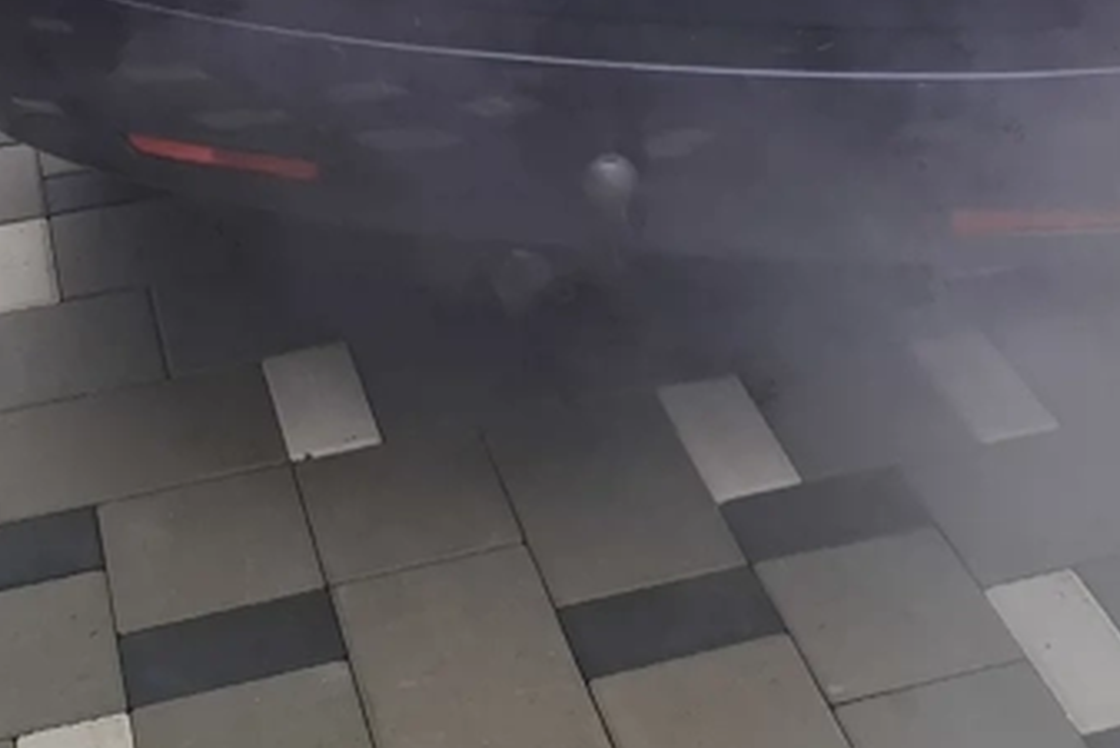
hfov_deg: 28.4
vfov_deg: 17.7
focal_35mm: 71
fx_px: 2210
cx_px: 648
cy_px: -283
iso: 250
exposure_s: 1/50
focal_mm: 5.54
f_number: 1.8
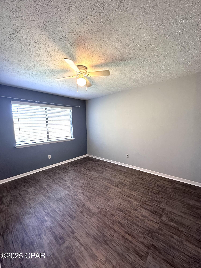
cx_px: 100
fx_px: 108
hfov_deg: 85.7
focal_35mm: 14
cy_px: 134
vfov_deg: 102.1
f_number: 2.2
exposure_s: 1/60
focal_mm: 2.22
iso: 200
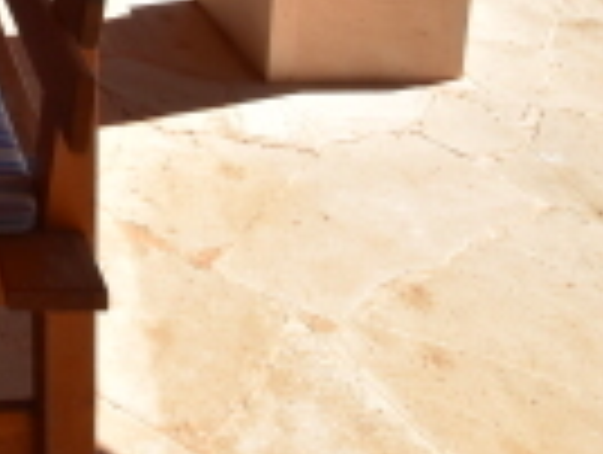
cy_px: -285
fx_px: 960
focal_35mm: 55
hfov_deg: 26.9
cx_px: -256
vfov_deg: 21.1
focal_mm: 10
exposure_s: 1/320
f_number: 10
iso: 400
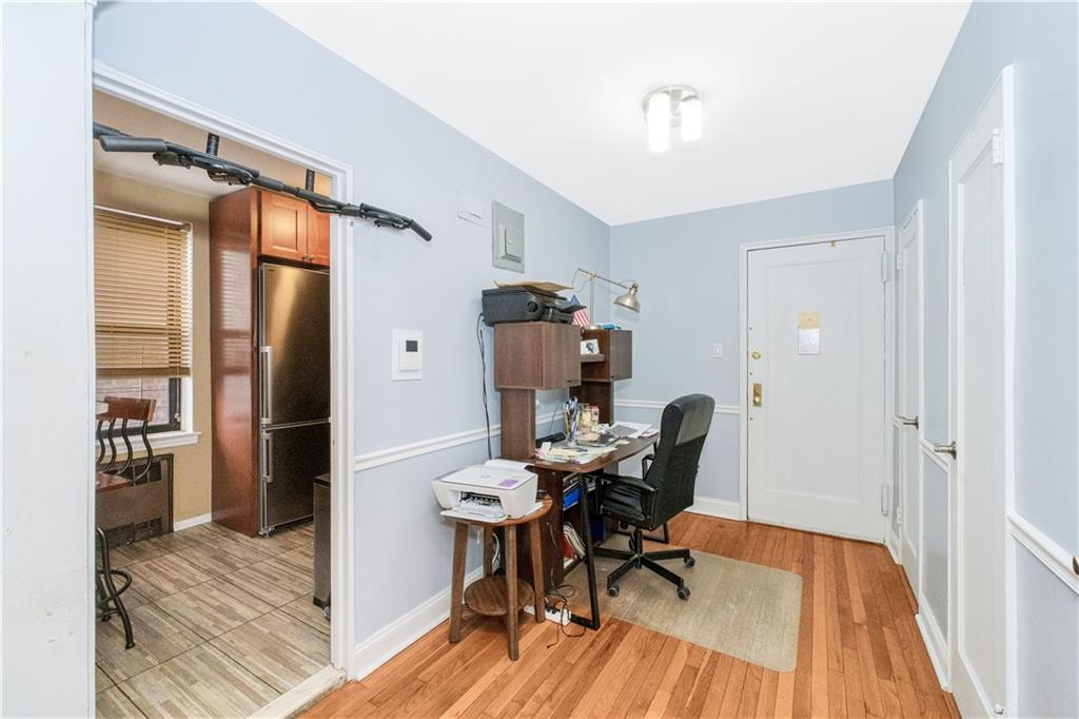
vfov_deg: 77.3
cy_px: 360
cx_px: 540
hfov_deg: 100.4
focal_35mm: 15
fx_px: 449
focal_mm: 10
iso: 2000
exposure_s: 1/60
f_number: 9
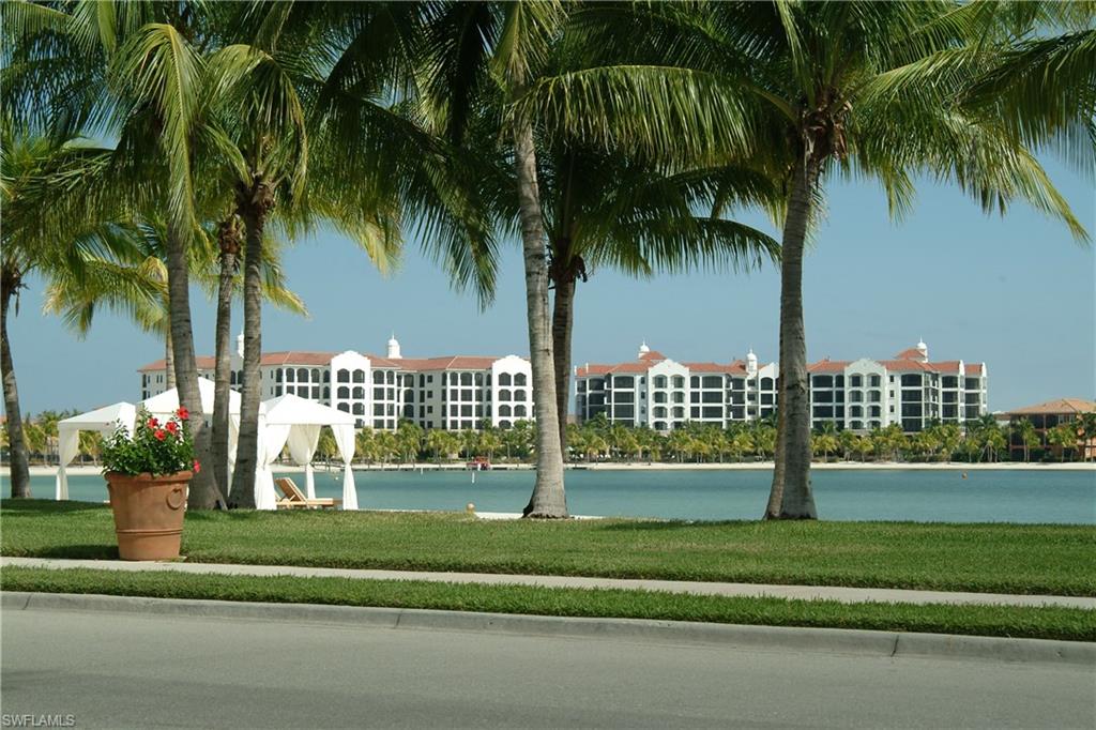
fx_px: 2146
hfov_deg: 28.7
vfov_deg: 19.3
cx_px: 548
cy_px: 365
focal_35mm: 70
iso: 100
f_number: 8
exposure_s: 1/250
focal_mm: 47
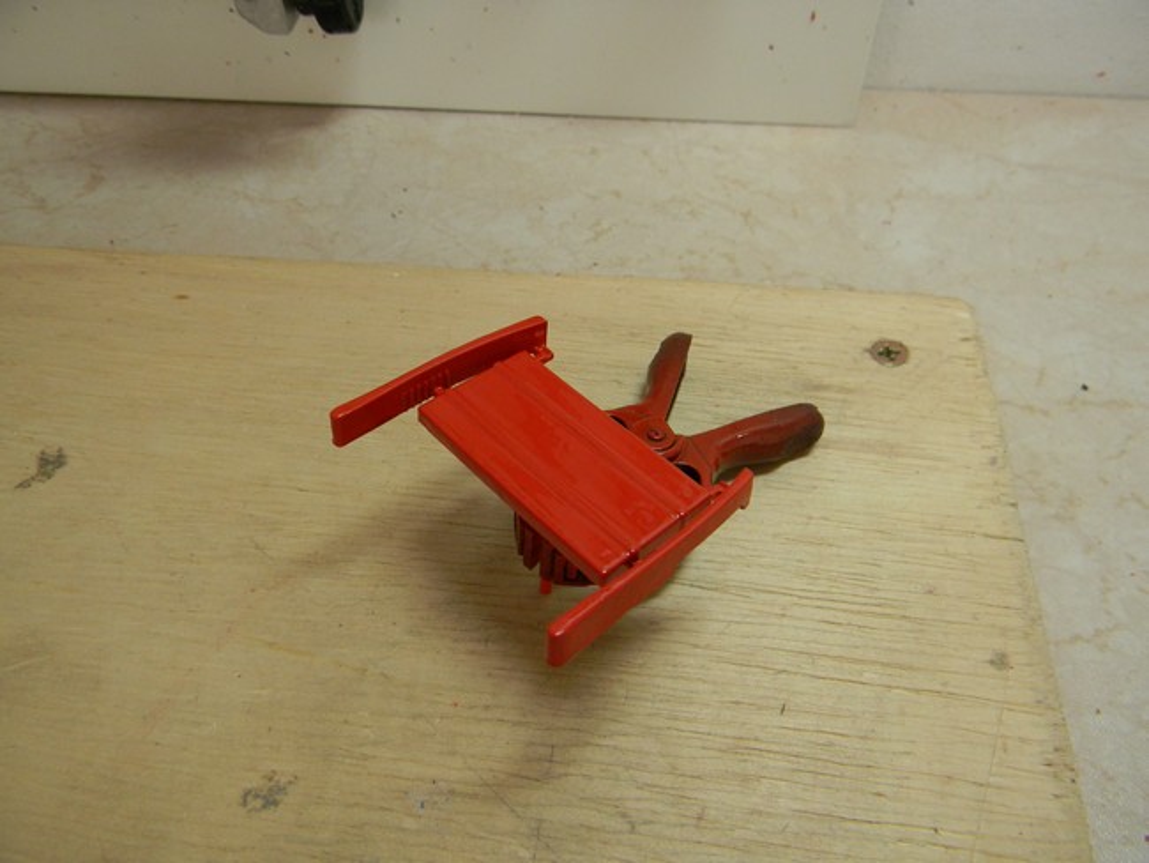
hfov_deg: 63.4
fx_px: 930
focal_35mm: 28
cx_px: 574
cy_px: 432
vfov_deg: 49.8
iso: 239
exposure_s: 1/124
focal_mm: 5
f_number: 3.5
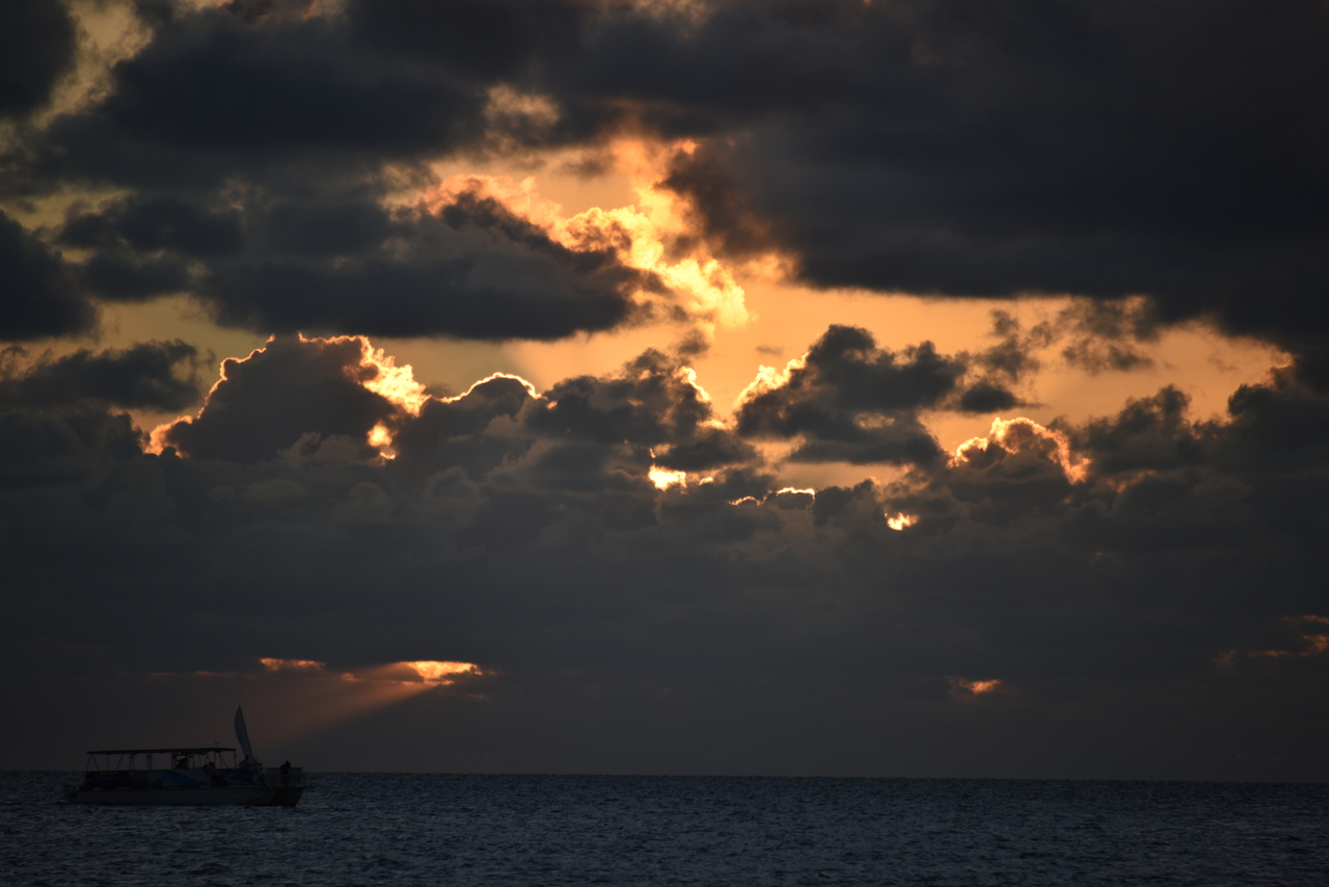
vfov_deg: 4.6
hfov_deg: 6.9
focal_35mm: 300
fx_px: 11077
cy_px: 444
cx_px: 664
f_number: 5.6
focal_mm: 300
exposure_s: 1/640
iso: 180
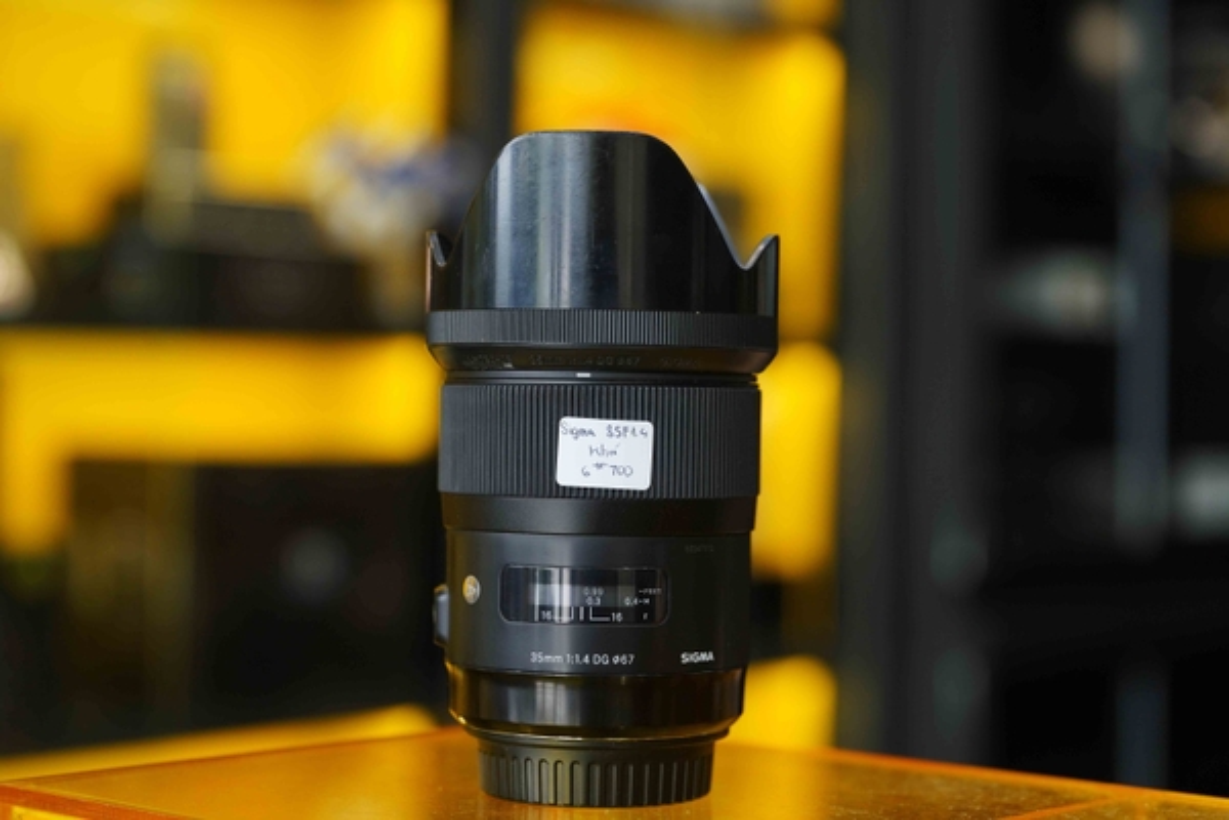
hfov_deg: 28.8
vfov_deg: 19.5
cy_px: 410
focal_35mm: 70
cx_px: 614
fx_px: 2390
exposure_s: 1/200
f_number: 4
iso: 800
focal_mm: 70
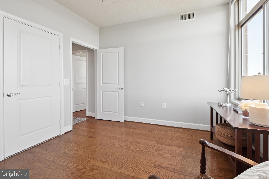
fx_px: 120
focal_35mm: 16
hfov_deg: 96.7
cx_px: 134
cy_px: 90
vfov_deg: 73.7
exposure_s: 1/20
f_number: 8
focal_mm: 16
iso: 200
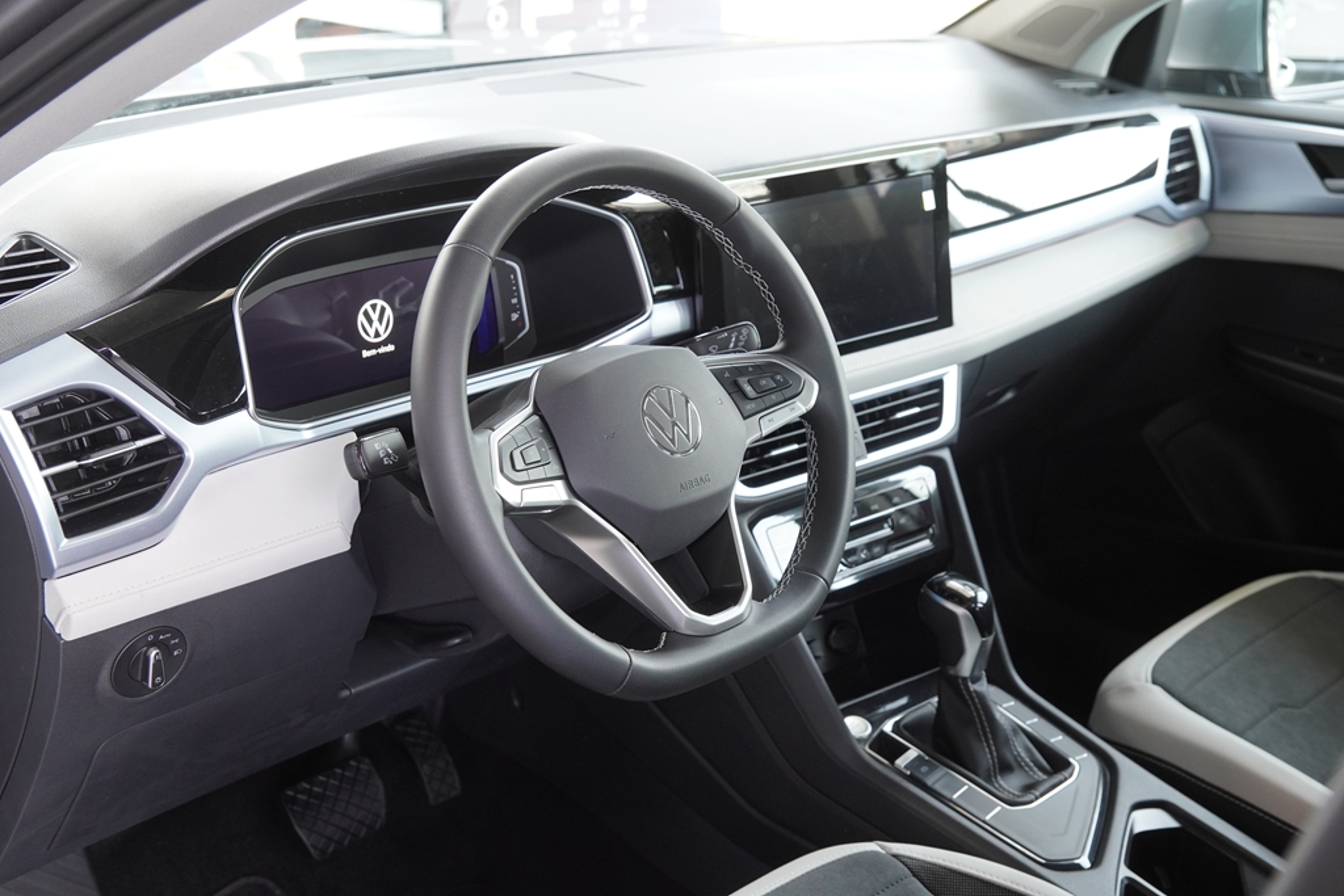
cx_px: 672
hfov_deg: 45.0
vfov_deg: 30.9
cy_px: 448
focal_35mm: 44
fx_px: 1624
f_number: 4
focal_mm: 29
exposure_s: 1/60
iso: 800
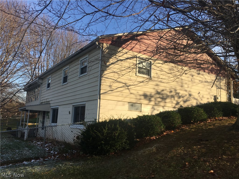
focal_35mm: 29
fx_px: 200
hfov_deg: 61.7
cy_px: 90
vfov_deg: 48.2
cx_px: 120
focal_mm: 4.15
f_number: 2.2
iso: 25
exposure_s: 1/1099
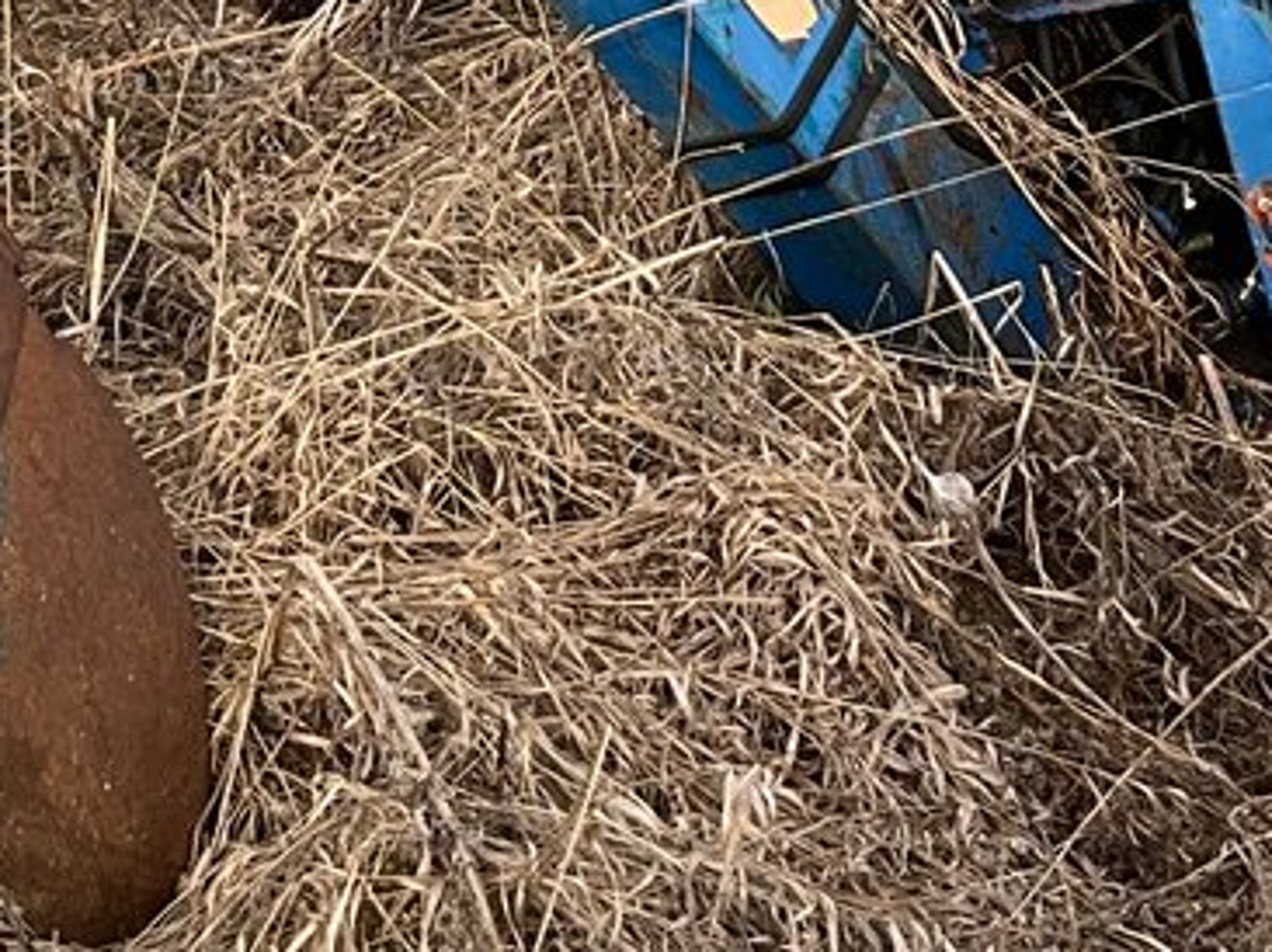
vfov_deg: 11.8
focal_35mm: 120
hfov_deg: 16.4
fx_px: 4407
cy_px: -488
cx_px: 450
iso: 25
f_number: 1.8
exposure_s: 1/739
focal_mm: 3
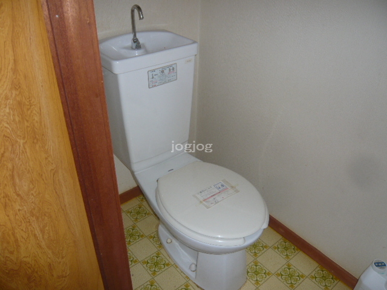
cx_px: 194
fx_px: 313
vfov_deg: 49.7
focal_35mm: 28
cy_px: 145
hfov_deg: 63.4
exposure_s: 1/30
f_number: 2.8
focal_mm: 4.6
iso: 100
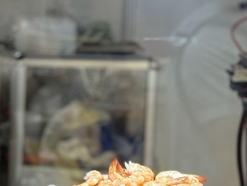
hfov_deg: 9.2
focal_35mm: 213
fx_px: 1520
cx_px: -50
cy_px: 117
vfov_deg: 7.0
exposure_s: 1/356
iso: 100
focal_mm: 6.76
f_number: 1.78
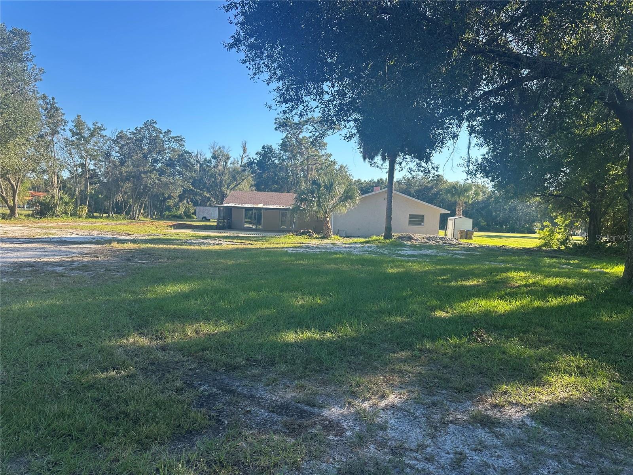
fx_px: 439
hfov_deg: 71.6
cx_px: 316
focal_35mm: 24
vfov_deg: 56.8
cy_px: 238
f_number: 1.78
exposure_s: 1/1198
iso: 80
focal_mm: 6.86
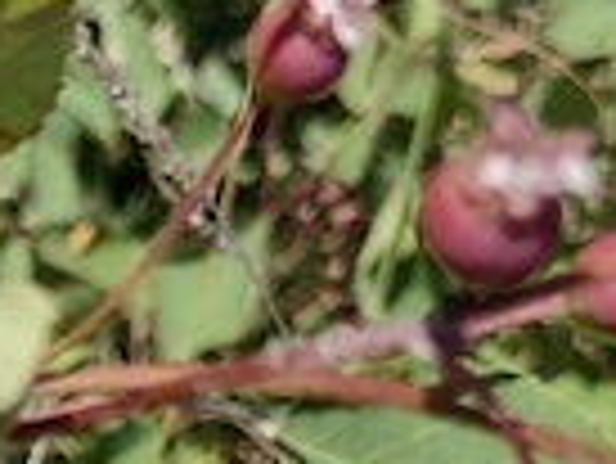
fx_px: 2529
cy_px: 599
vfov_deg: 10.3
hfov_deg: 13.7
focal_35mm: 142
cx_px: -18
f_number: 1.7
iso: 100
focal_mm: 4.71
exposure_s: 1/1521
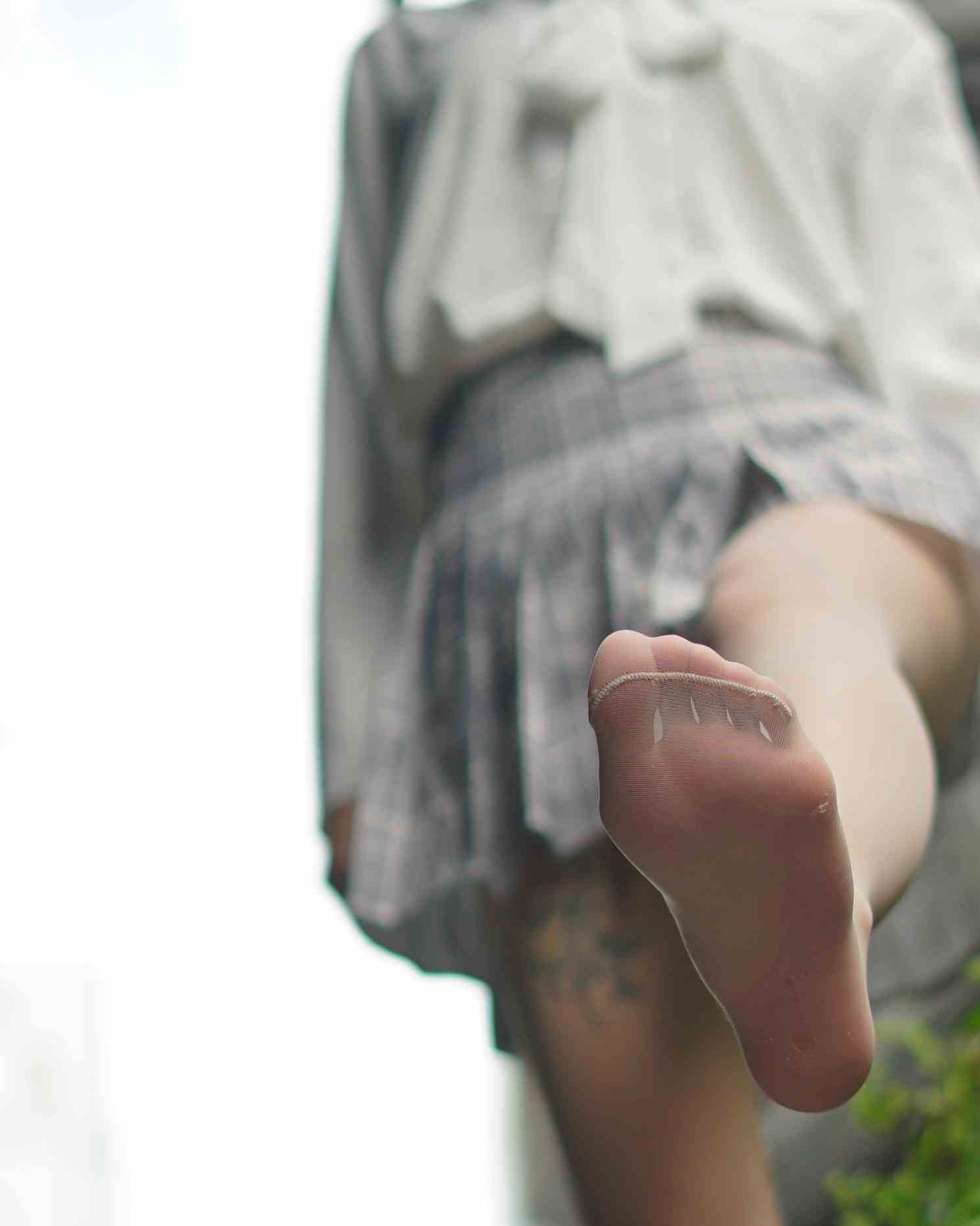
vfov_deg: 17.9
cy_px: 850
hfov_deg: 14.4
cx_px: 700
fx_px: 3881
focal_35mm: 107
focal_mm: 50
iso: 200
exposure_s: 1/2500
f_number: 1.8
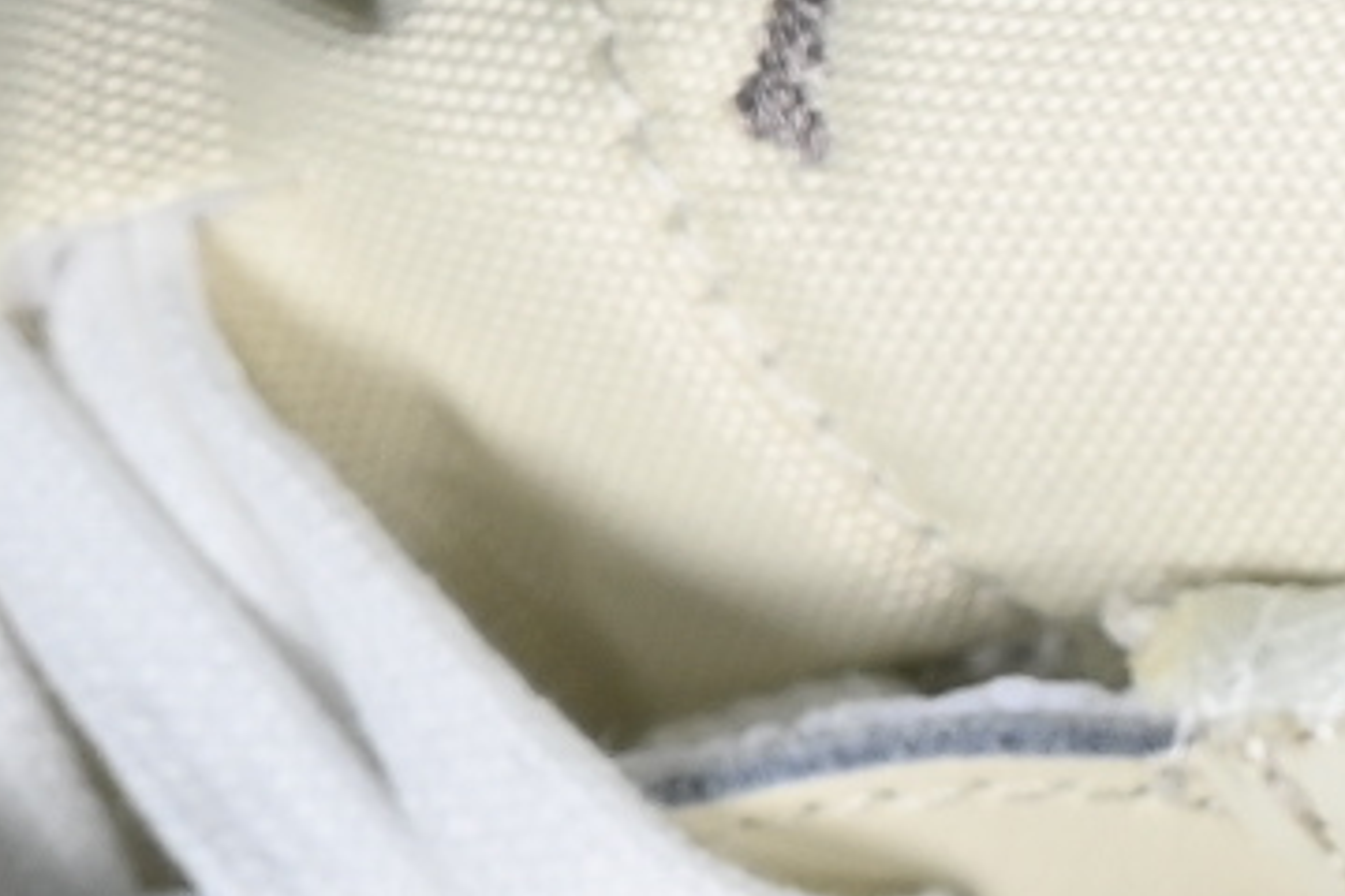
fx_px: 21668
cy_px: 1923
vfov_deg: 2.4
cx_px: 740
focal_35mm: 580
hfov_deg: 3.6
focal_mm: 50
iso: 160
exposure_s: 1/80
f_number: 7.1
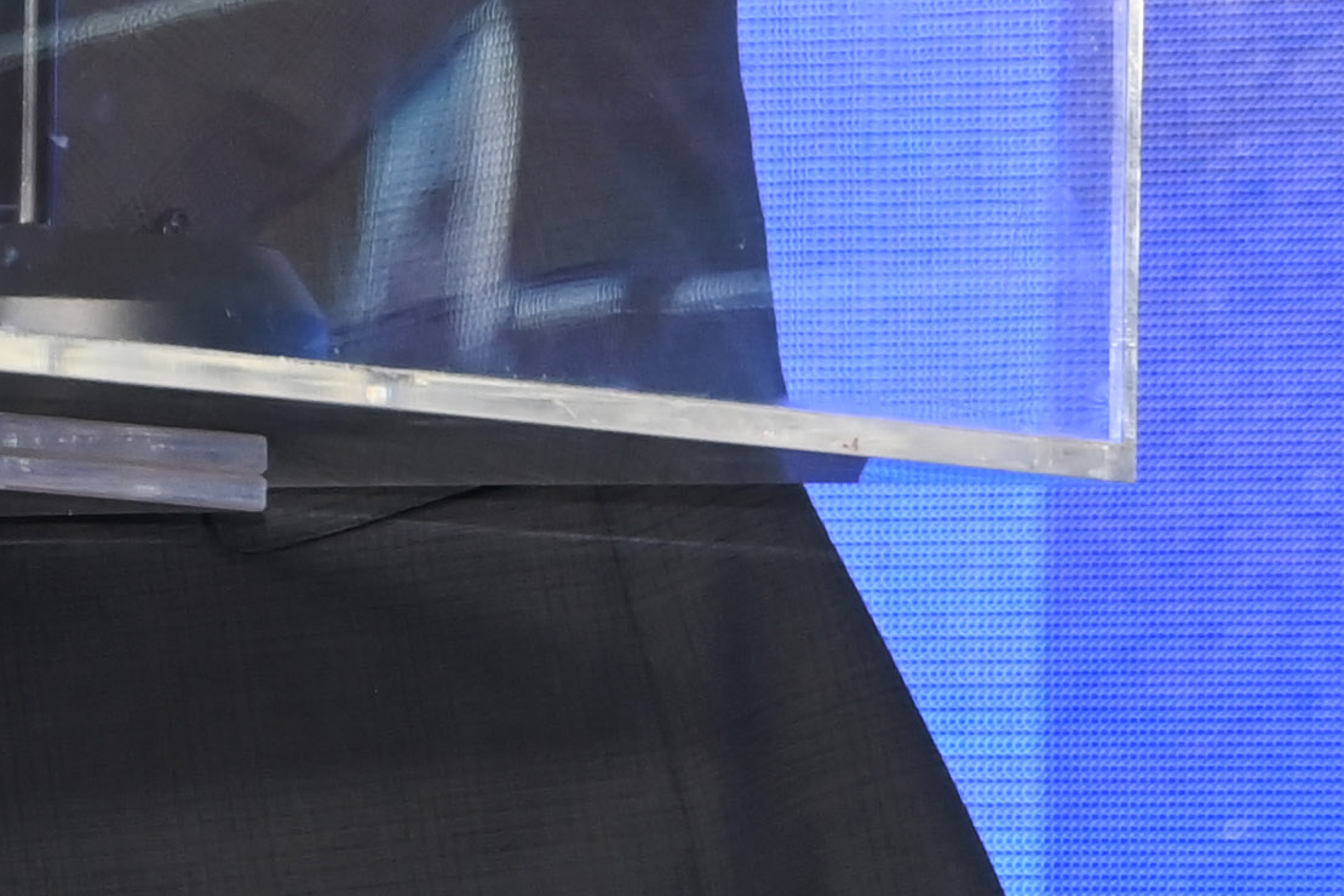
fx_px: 25273
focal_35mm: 677
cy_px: -937
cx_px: -473
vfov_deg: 2.0
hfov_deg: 3.0
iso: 1600
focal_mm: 135
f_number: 6.3
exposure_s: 1/250
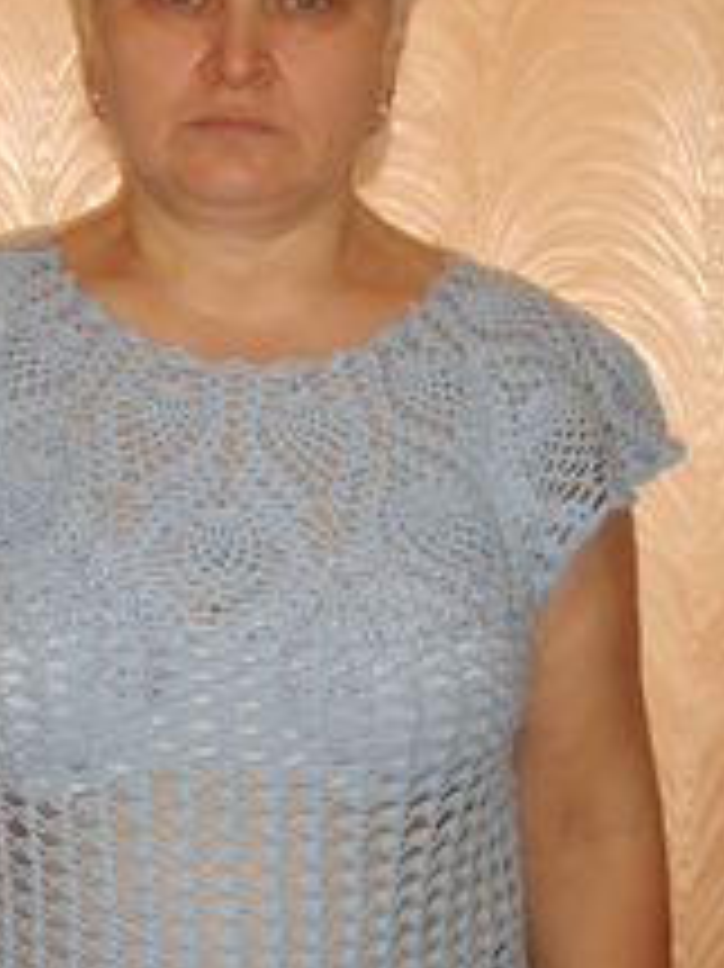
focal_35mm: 90
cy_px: 630
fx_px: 2512
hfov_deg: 16.3
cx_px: 157
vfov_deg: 21.7
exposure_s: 1/45
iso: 100
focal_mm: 7.2
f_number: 3
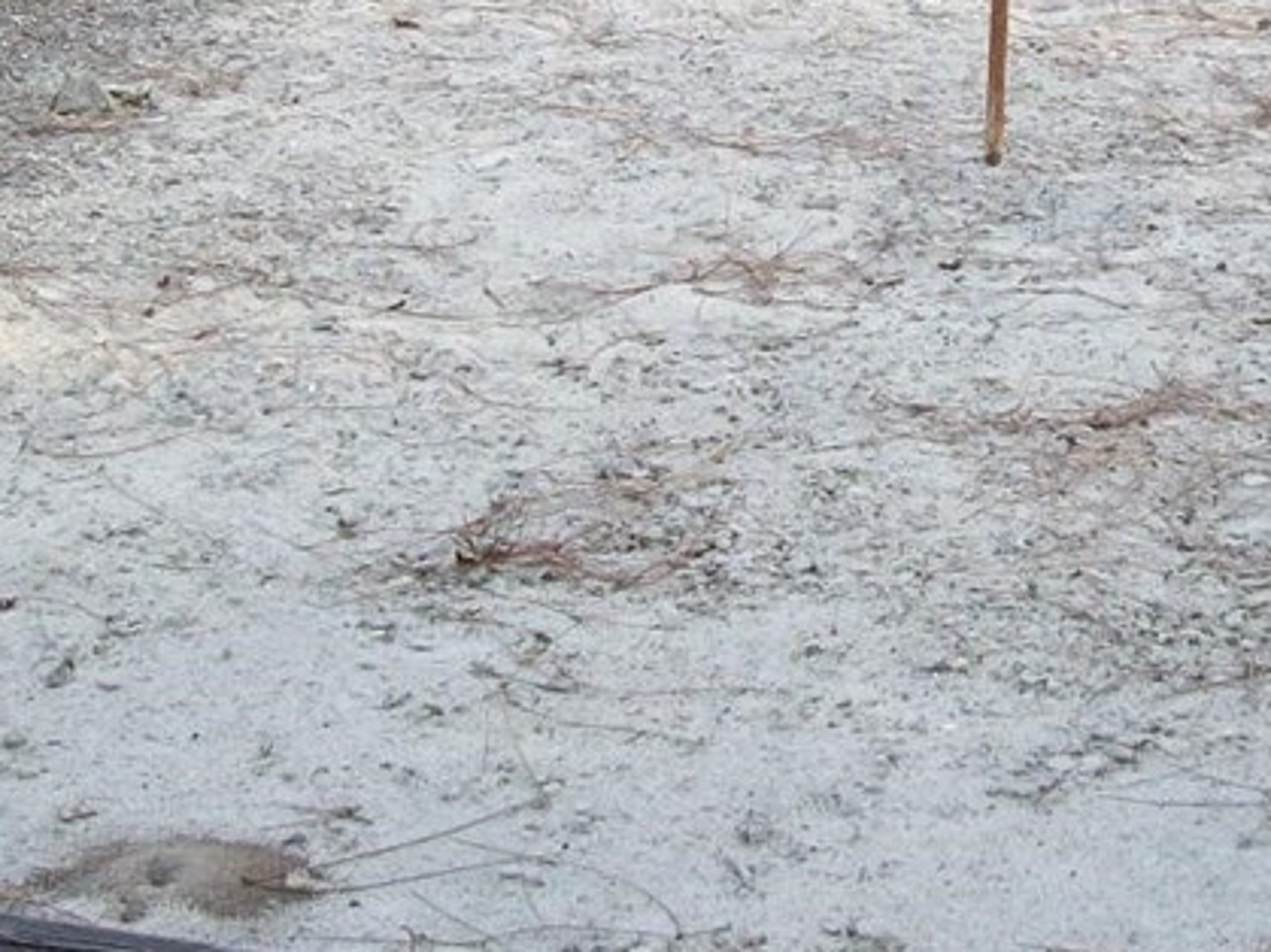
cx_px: 937
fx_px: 3230
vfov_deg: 16.6
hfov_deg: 22.1
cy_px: 94
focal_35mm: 88
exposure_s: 1/112
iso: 80
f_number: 2.7
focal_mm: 6
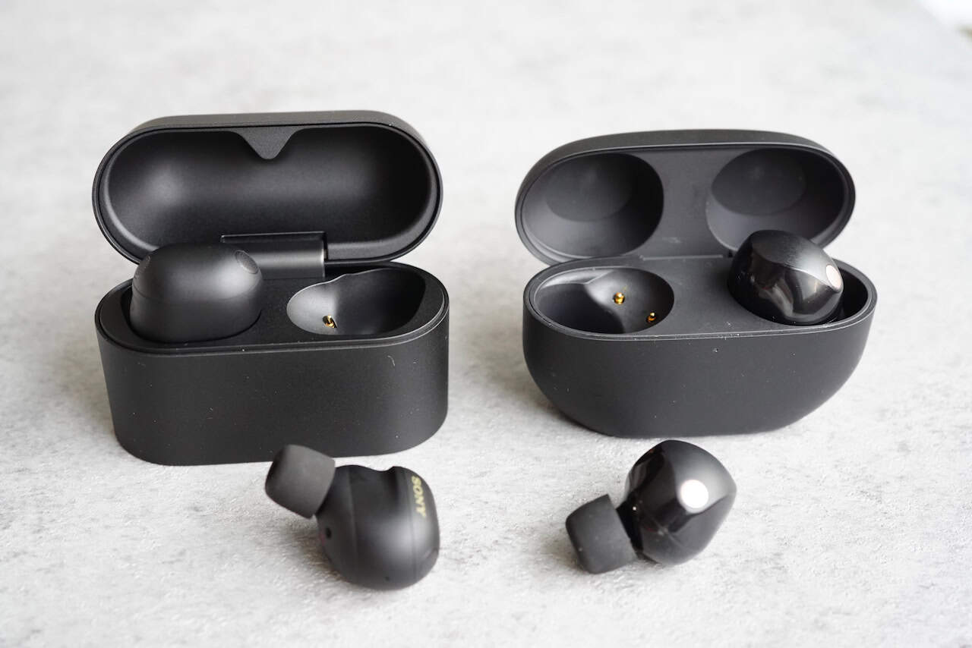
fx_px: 1350
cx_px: 486
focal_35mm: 50
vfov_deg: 27.0
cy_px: 324
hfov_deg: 39.6
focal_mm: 50
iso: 3200
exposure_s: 1/80
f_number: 5.6
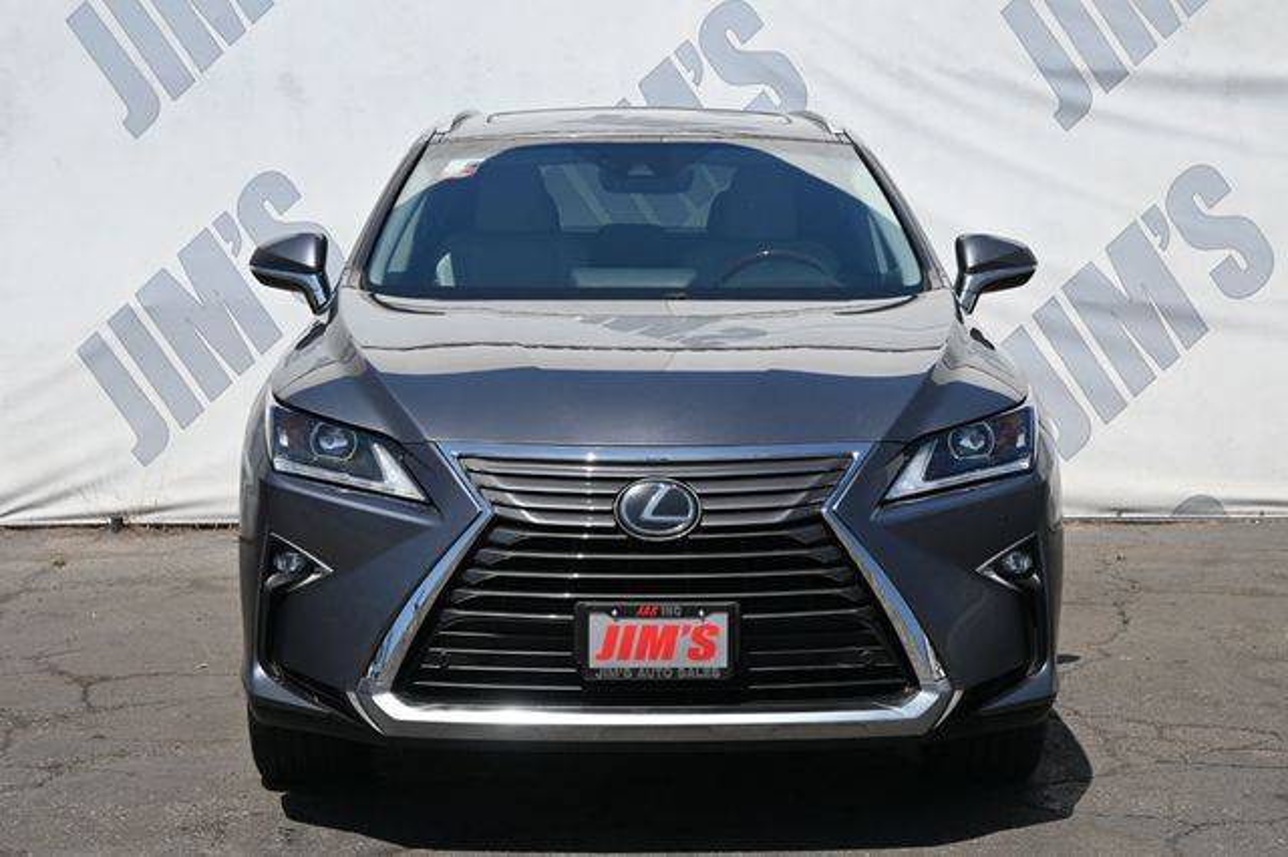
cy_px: 428
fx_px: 2414
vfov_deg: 20.1
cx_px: 644
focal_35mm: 68
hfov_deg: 29.9
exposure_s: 1/250
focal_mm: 45
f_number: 6
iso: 100
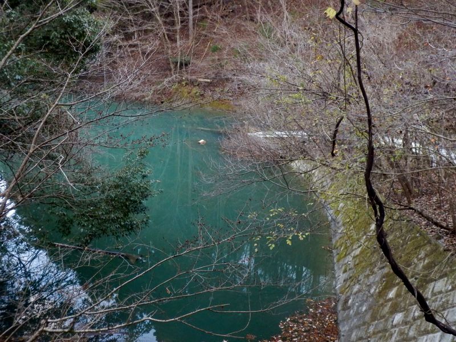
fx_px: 580
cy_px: 171
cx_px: 228
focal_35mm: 44
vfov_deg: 32.9
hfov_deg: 42.9
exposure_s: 1/30
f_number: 4.2
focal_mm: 7.9
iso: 800
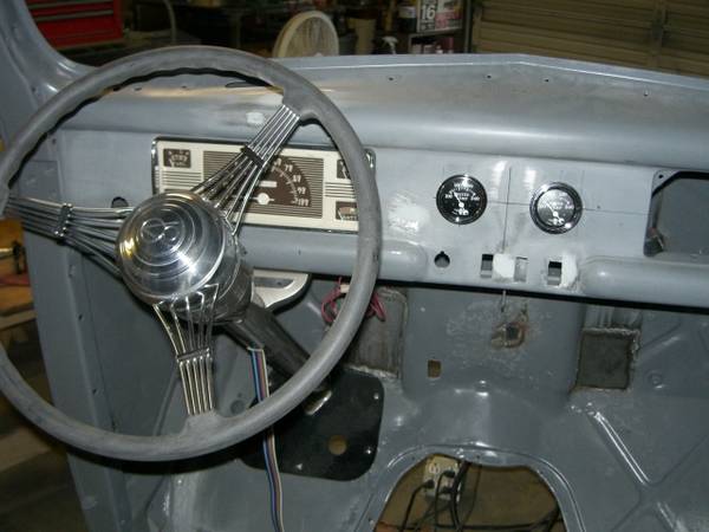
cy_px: 266
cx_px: 354
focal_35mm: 38
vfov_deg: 37.7
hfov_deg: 49.0
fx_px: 778
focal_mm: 7.9
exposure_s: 1/60
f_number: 2.8
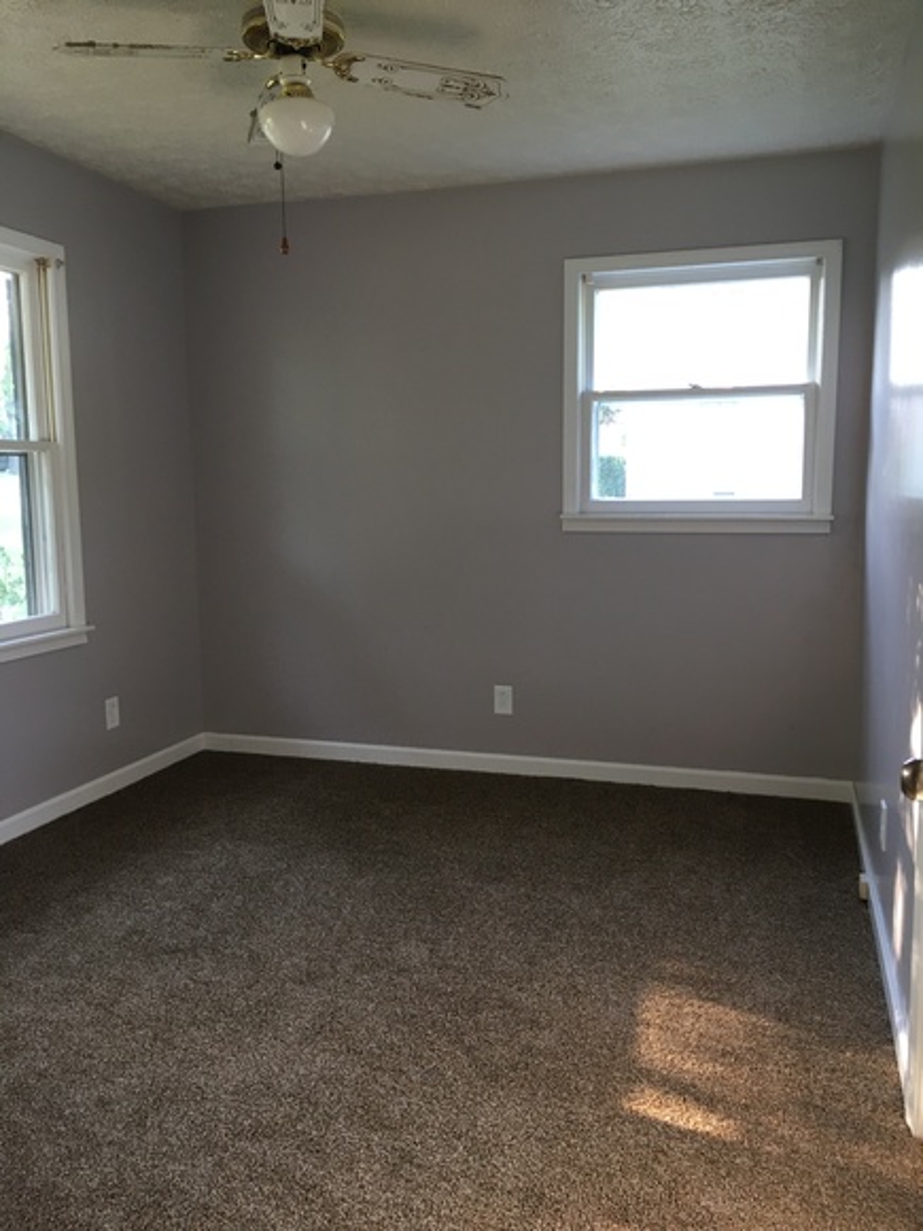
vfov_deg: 61.7
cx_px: 462
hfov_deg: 48.2
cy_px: 616
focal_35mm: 29
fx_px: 1031
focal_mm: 4.15
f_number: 2.2
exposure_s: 1/30
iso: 80
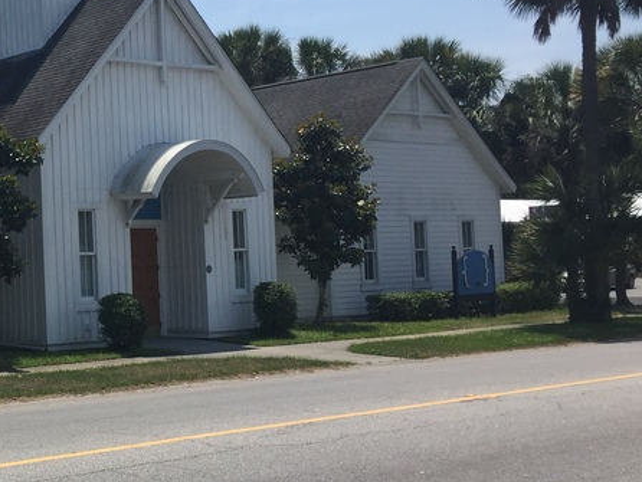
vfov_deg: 22.6
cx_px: -65
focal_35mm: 65
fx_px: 1206
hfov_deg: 27.3
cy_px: 230
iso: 32
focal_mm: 4.15
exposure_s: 1/3300
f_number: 2.2
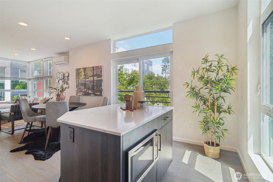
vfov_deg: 73.7
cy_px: 91
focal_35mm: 16
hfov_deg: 96.7
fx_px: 121
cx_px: 136
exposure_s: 1/320
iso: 1600
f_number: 8
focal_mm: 16
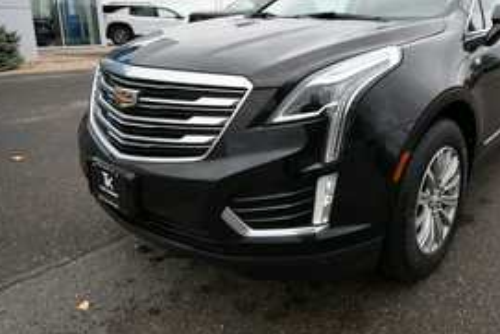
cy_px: 113
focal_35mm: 28
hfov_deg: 62.8
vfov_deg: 45.8
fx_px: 389
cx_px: 356
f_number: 5.6
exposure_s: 1/250
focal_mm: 13
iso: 250
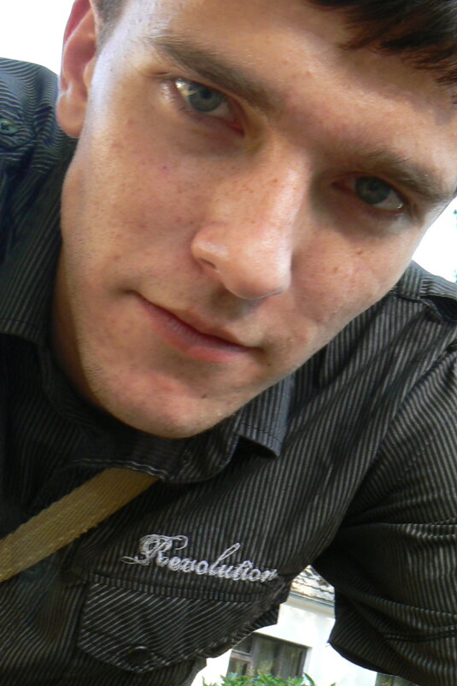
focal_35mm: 56
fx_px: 1066
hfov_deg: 24.2
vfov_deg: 35.6
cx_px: 214
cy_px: 298
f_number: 8
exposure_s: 1/20
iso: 100
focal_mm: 6
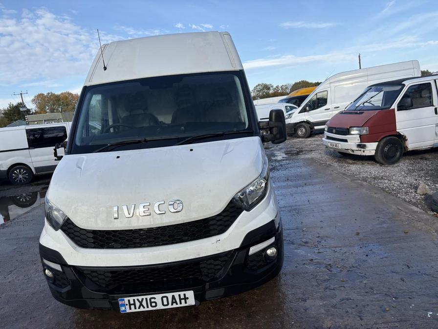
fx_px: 329
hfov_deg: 67.3
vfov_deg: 53.1
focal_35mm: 26
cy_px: 164
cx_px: 219
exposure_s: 1/2208
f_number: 1.6
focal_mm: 5.96
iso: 50
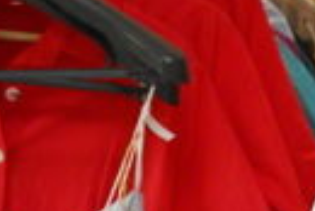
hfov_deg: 9.0
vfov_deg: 6.1
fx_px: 1953
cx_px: 475
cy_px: 337
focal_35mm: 223
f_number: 5
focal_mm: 42
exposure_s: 1/200
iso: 2500
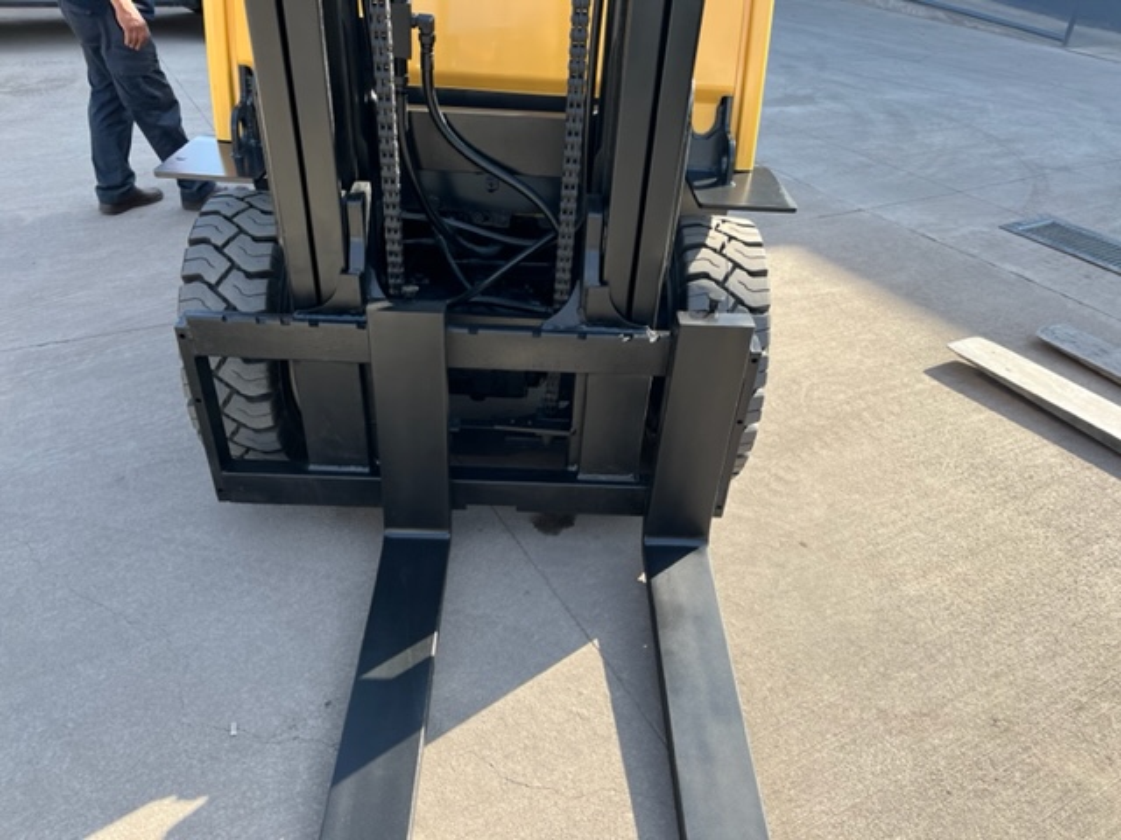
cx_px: 560
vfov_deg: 53.1
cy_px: 420
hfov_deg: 67.3
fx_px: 842
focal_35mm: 26
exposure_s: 1/777
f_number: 1.6
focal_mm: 5.1
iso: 50
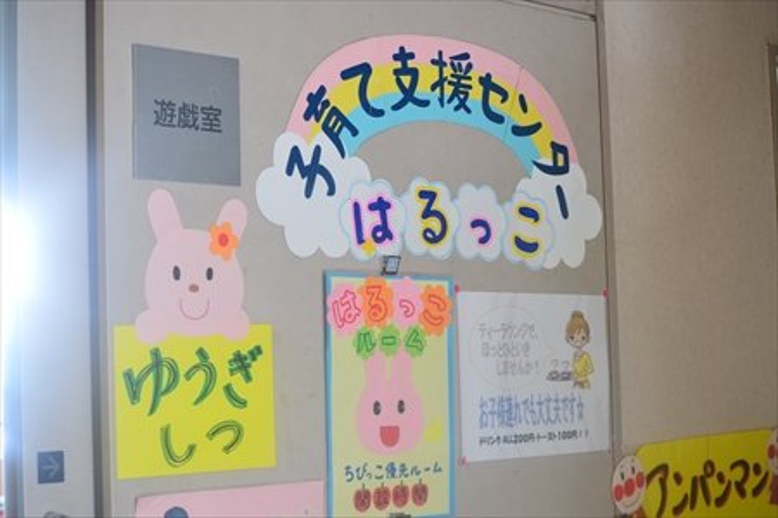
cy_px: 259
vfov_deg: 19.5
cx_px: 389
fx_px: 1513
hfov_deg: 28.8
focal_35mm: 70
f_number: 4.5
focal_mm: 70
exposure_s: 1/80
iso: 2500
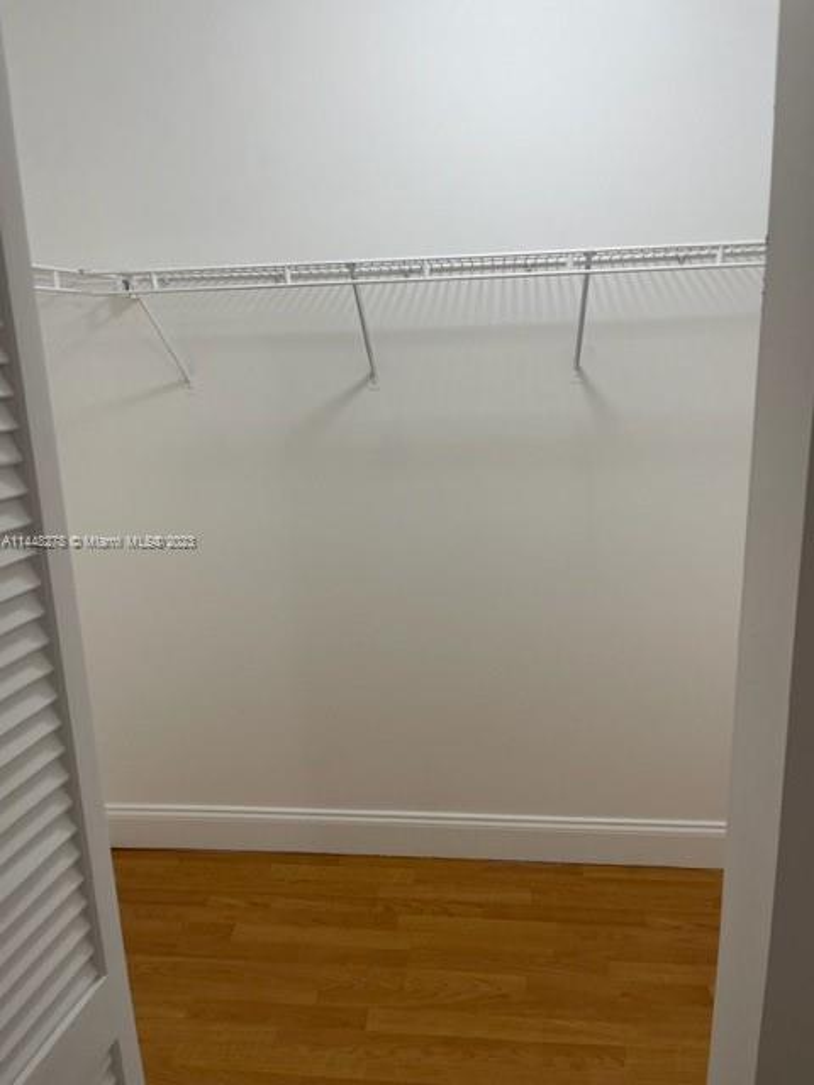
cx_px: 407
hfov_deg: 53.1
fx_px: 815
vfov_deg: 67.3
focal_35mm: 26
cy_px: 542
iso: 125
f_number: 1.6
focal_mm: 5.1
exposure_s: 1/120
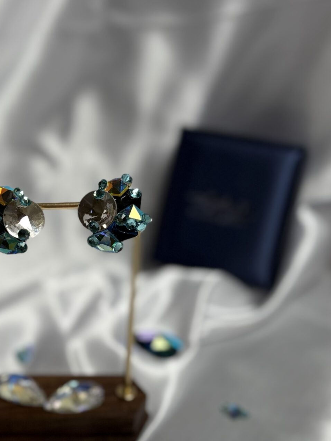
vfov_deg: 36.8
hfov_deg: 27.7
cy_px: 248
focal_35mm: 52
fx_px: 663
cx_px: 89
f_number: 1.6
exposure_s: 1/273
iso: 40
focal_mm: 5.96
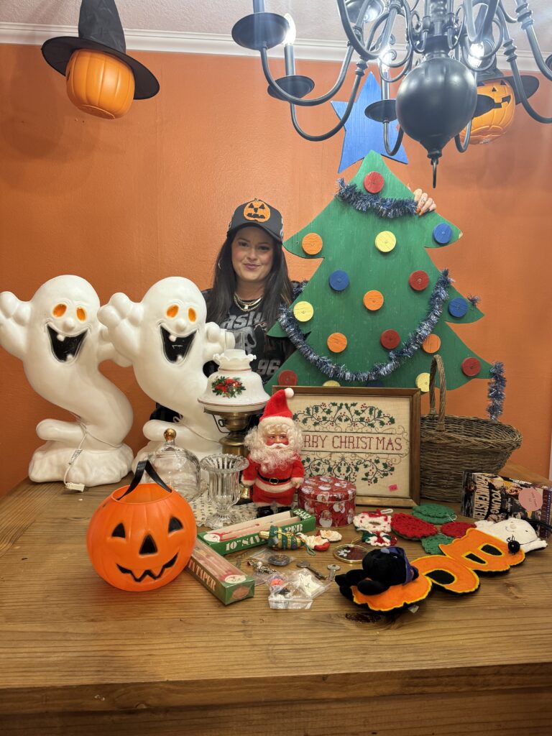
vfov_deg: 71.6
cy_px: 368
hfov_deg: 56.8
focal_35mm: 24
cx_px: 276
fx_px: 510
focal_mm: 6.76
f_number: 1.78
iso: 200
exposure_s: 1/60
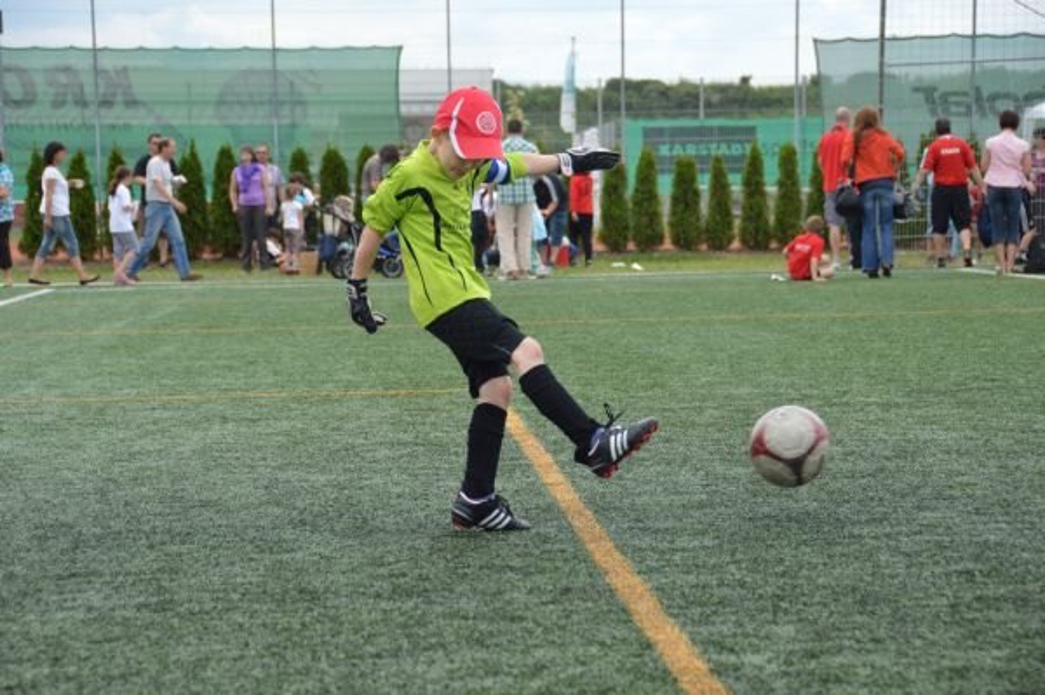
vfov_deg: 13.0
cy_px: 348
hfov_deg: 19.5
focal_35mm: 105
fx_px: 3045
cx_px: 522
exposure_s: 1/1250
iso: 400
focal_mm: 70
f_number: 5
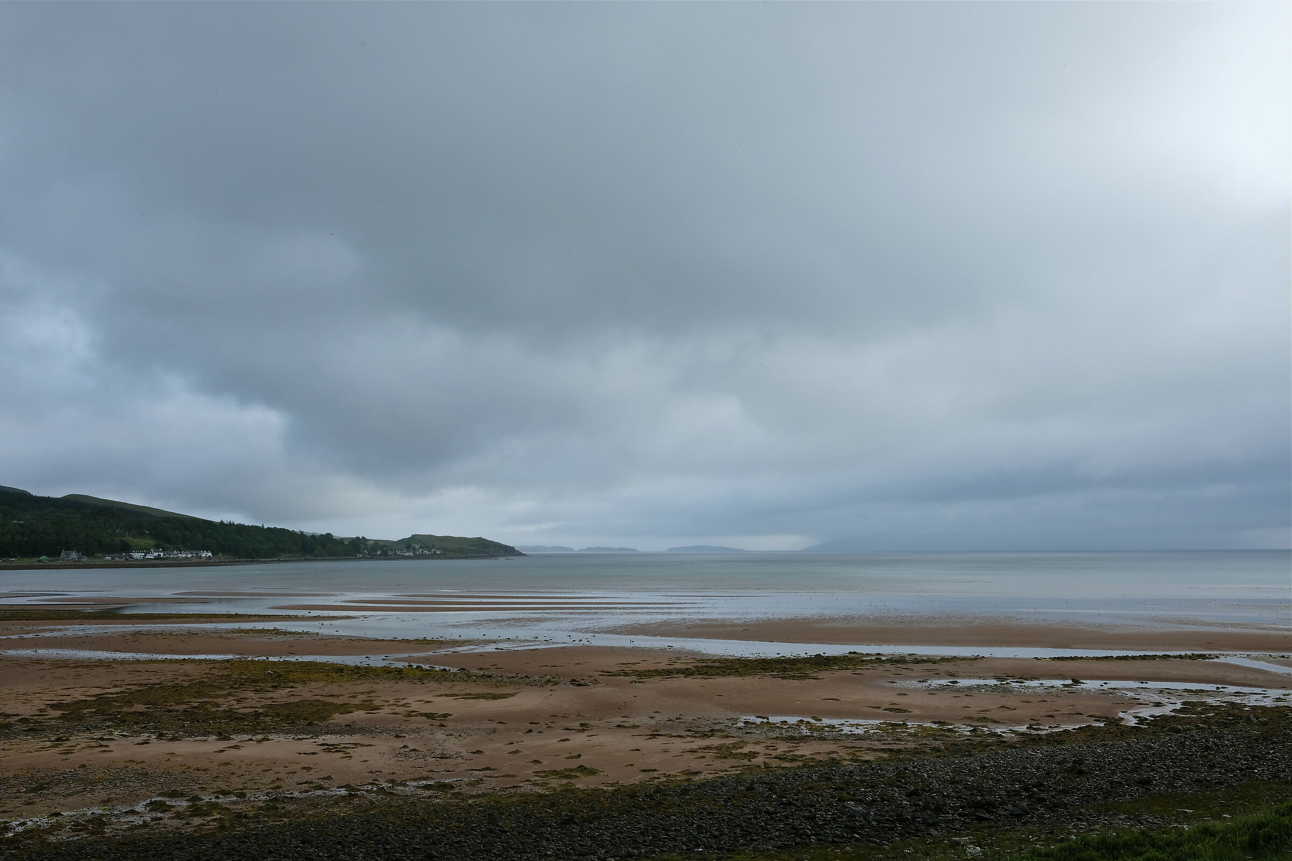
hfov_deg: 54.4
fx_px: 1256
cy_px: 430
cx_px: 646
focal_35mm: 35
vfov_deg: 37.9
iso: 200
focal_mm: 23
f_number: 9
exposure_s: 1/250
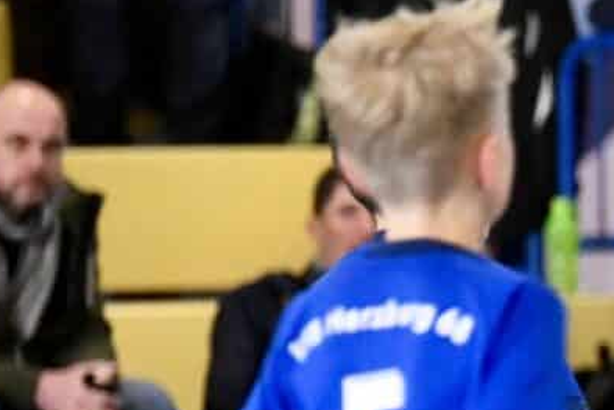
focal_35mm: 753
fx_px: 12847
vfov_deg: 1.8
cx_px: 1401
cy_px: 624
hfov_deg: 2.7
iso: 8000
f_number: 2.8
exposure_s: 1/1600
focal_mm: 145
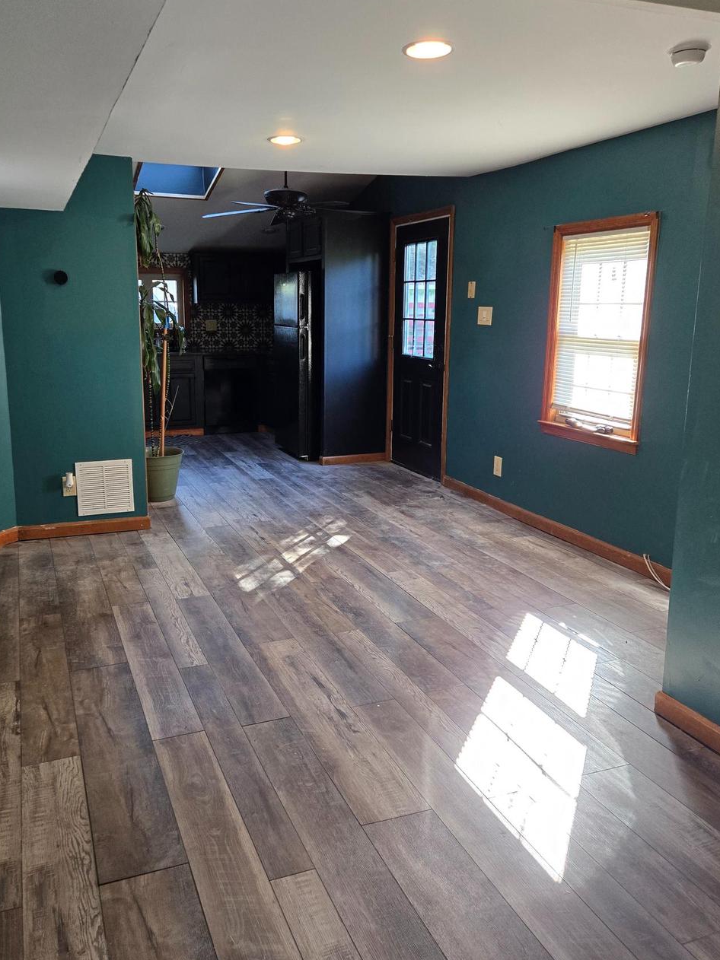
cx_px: 334
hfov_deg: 49.7
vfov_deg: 63.4
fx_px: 777
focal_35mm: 28
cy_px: 456
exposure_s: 1/120
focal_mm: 5.4
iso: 200
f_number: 1.8
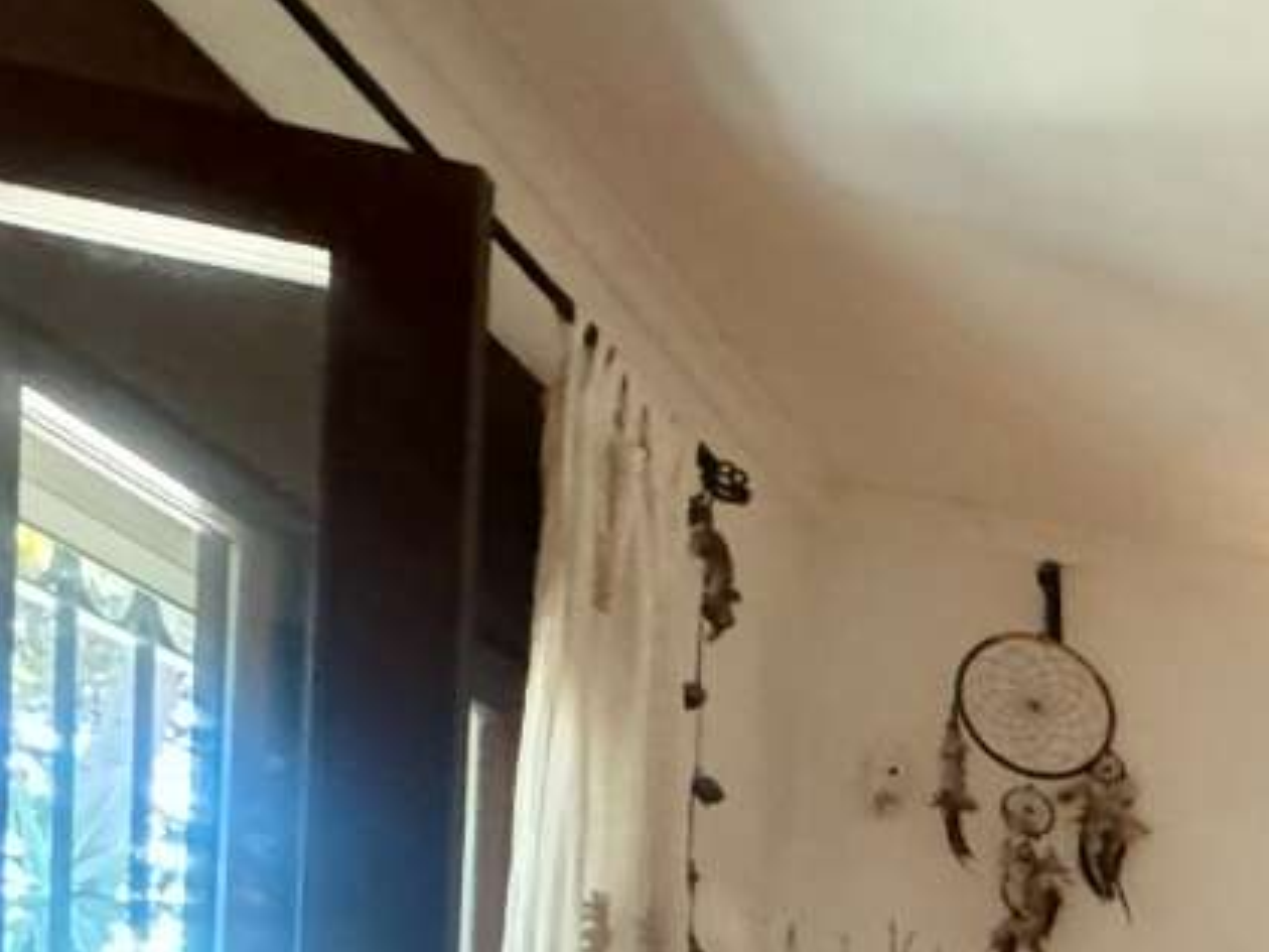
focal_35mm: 50
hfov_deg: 24.3
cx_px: 2115
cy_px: 1349
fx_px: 1833
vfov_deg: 24.1
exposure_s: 1/50
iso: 1000
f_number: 2.2
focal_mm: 2.22
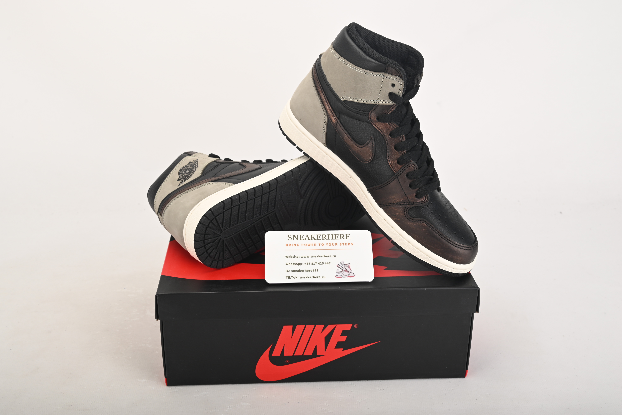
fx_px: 726
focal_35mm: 42
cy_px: 208
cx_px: 311
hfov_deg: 46.4
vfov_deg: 31.9
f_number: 11
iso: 100
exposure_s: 1/200
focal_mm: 42
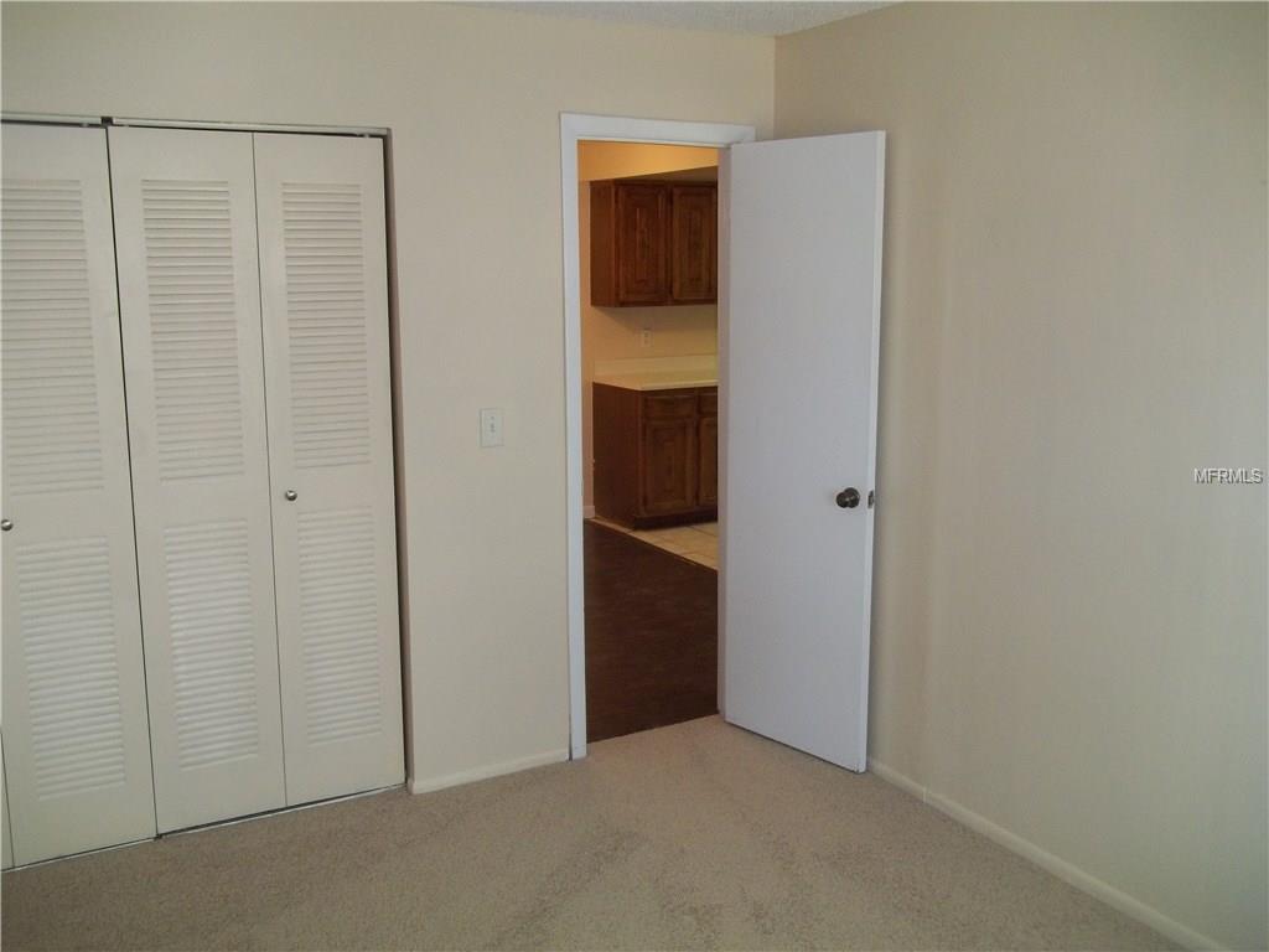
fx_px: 1173
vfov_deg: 44.2
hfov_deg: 56.8
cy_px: 476
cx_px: 634
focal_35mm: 32
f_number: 2.9
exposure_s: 1/30
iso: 160
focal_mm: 5.7
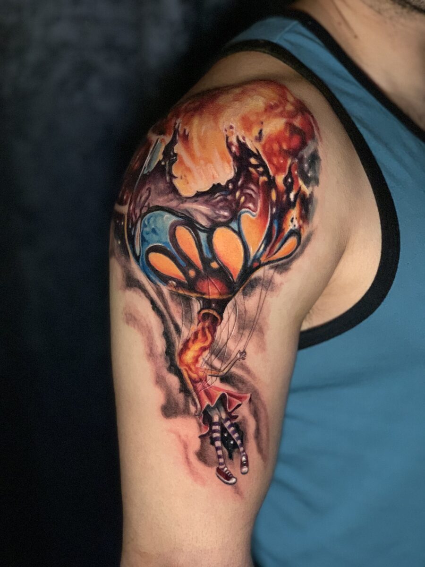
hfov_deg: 28.0
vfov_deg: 36.8
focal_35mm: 52
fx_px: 851
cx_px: 212
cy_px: 284
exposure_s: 1/30
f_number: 2.4
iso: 640
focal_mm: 6
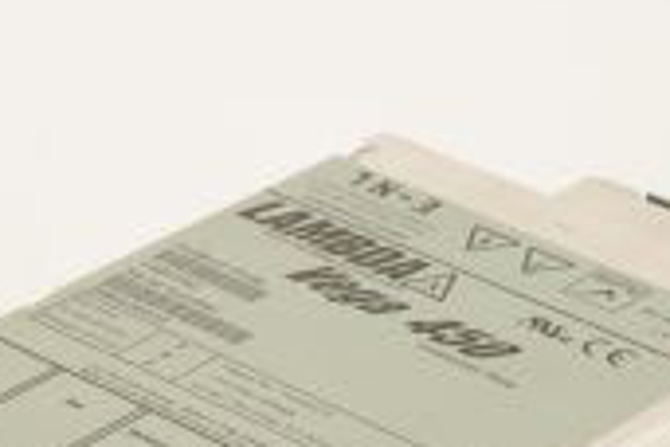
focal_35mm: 175
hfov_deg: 11.7
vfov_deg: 7.7
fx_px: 3257
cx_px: 208
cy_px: 629
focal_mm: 50
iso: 1600
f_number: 13
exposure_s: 1/125
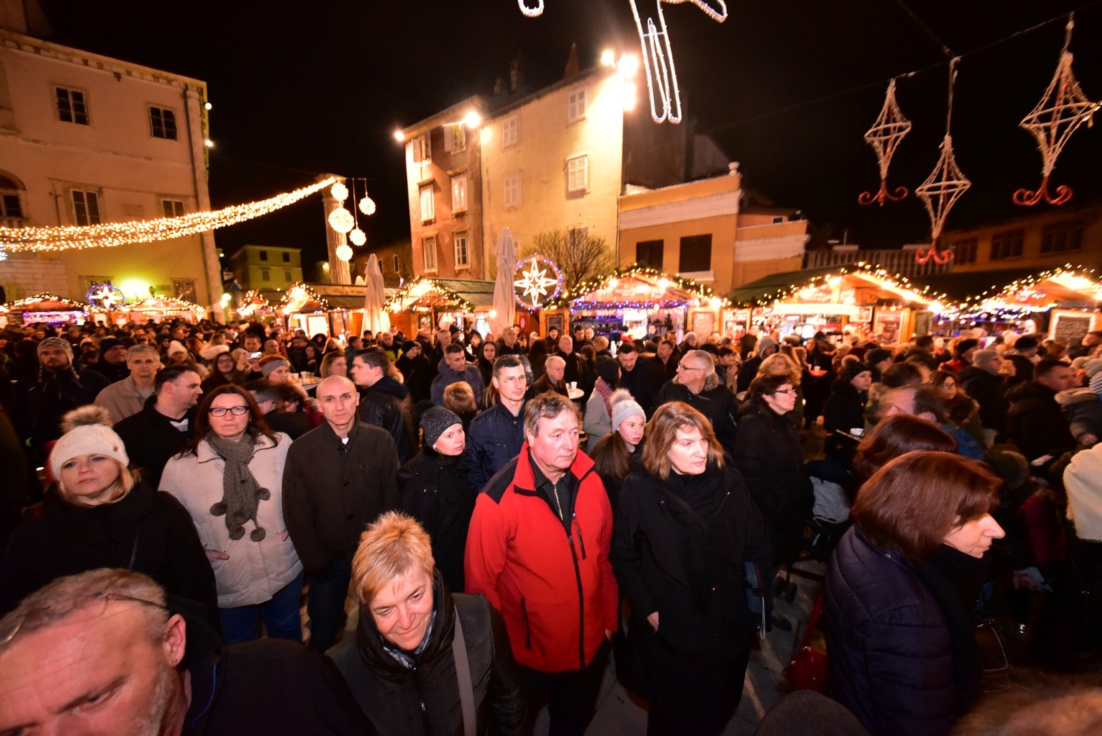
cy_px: 368
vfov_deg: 90.1
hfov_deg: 112.6
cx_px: 551
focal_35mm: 12
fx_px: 367
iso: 5000
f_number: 4.5
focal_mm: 12
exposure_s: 1/15
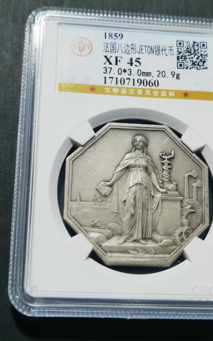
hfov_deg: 20.3
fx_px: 594
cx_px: 139
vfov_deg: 32.0
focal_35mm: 64
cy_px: 166
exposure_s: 1/100
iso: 100
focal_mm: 6.67
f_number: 1.9
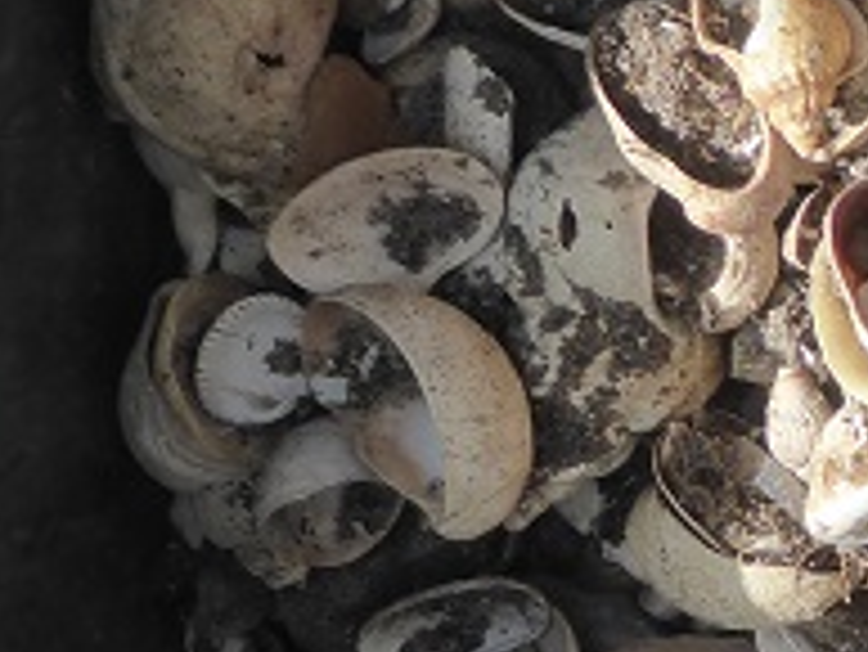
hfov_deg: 10.0
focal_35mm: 191
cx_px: 1354
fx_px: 4792
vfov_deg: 7.8
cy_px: 279
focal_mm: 7.8
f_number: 3.9
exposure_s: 1/320
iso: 160
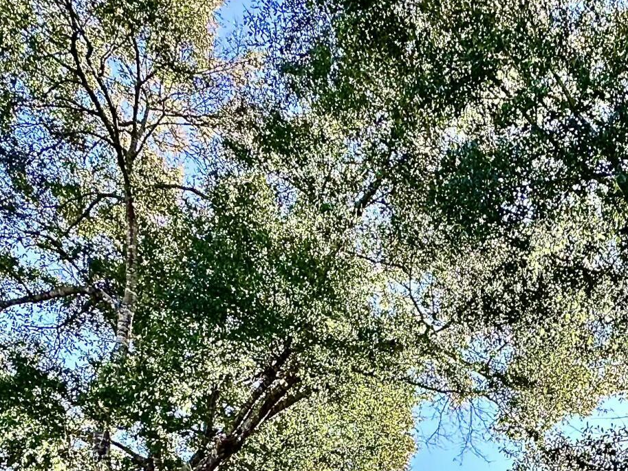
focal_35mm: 46
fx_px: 835
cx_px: 547
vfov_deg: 24.7
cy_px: 699
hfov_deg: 38.8
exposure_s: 1/340
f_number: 2.2
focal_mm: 2.22
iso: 40
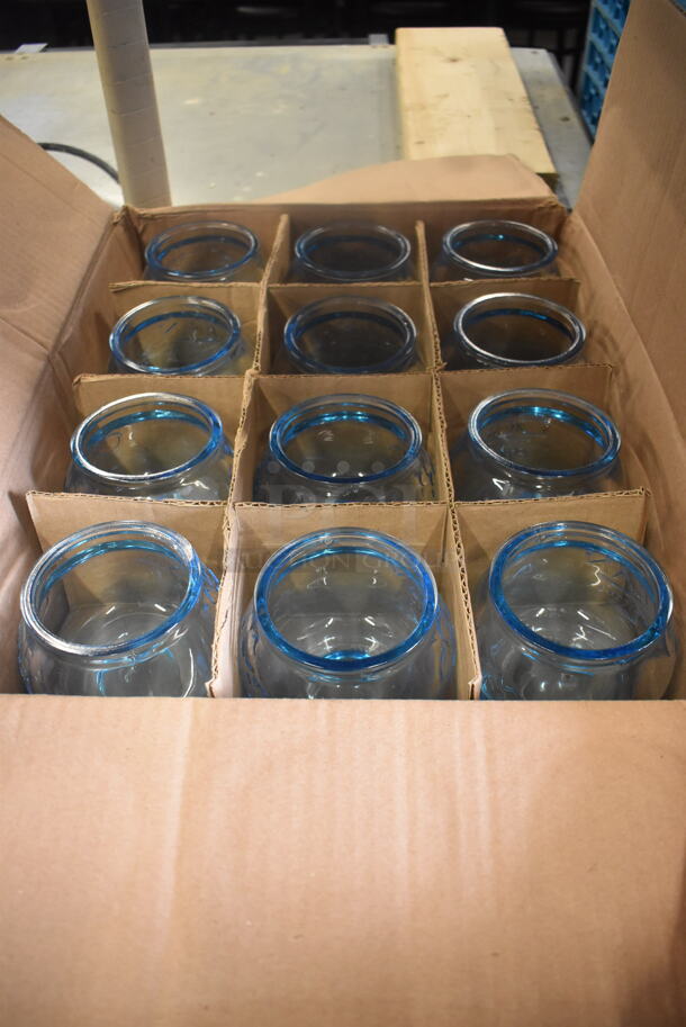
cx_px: 343
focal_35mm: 30
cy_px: 514
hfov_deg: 43.7
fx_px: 856
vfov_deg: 61.9
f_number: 3.8
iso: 2500
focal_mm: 20
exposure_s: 1/125
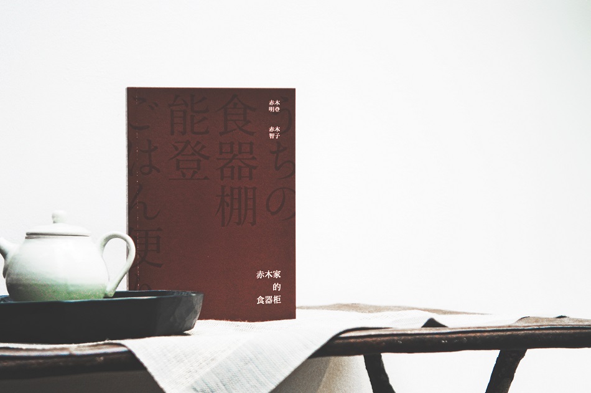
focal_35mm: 82
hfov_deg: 24.6
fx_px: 1353
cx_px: 296
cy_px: 196
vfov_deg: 16.5
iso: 400
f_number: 5.6
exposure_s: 1/125
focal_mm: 55
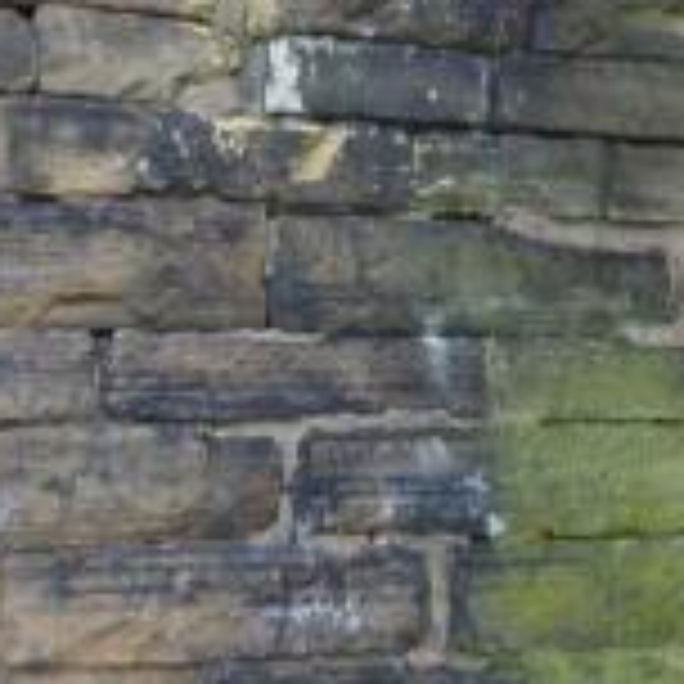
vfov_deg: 19.9
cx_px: -94
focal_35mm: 86
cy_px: 569
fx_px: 1923
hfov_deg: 19.2
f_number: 3.5
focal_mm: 10
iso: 640
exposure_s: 1/60
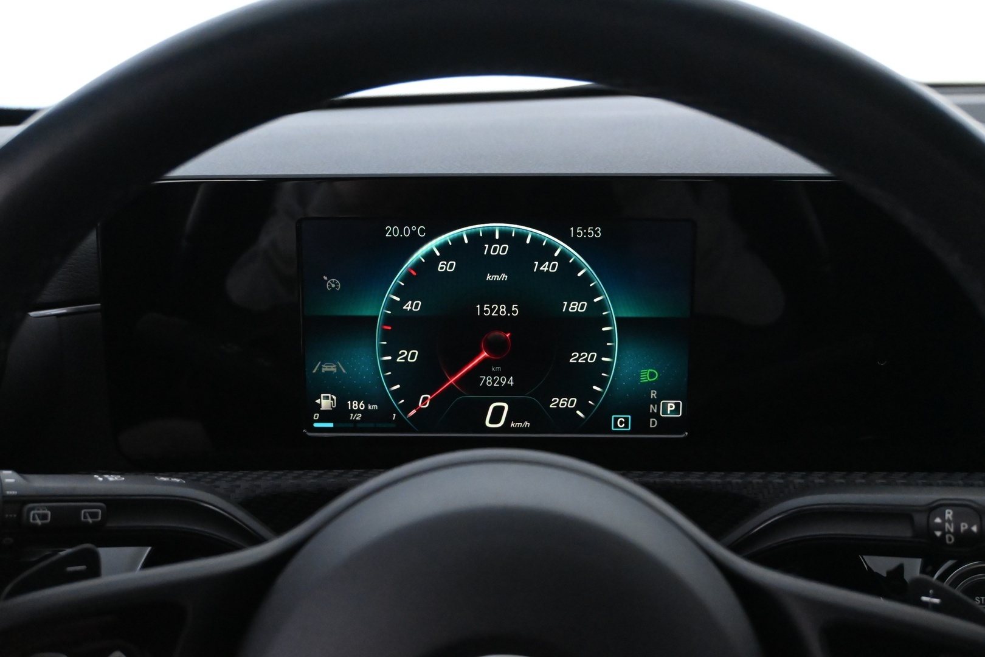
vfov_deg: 30.8
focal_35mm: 44
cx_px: 492
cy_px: 328
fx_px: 1190
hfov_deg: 45.0
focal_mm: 29
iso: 6400
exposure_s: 1/60
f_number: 5
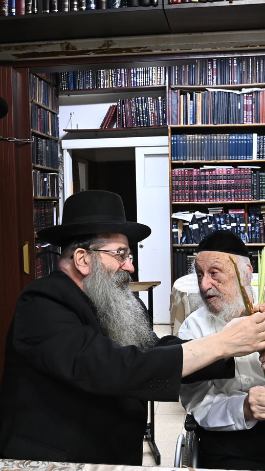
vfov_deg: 47.3
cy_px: 234
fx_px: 537
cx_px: 172
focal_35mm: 43
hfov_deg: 27.6
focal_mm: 27
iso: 3200
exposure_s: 1/100
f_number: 7.1
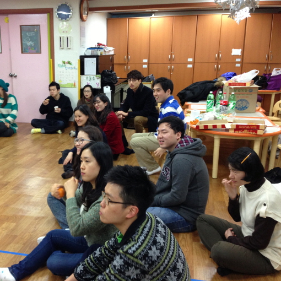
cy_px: 141
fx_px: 367
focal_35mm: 40
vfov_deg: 41.9
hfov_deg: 41.2
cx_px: 90
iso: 125
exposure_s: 1/20
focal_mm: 4.13
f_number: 2.4
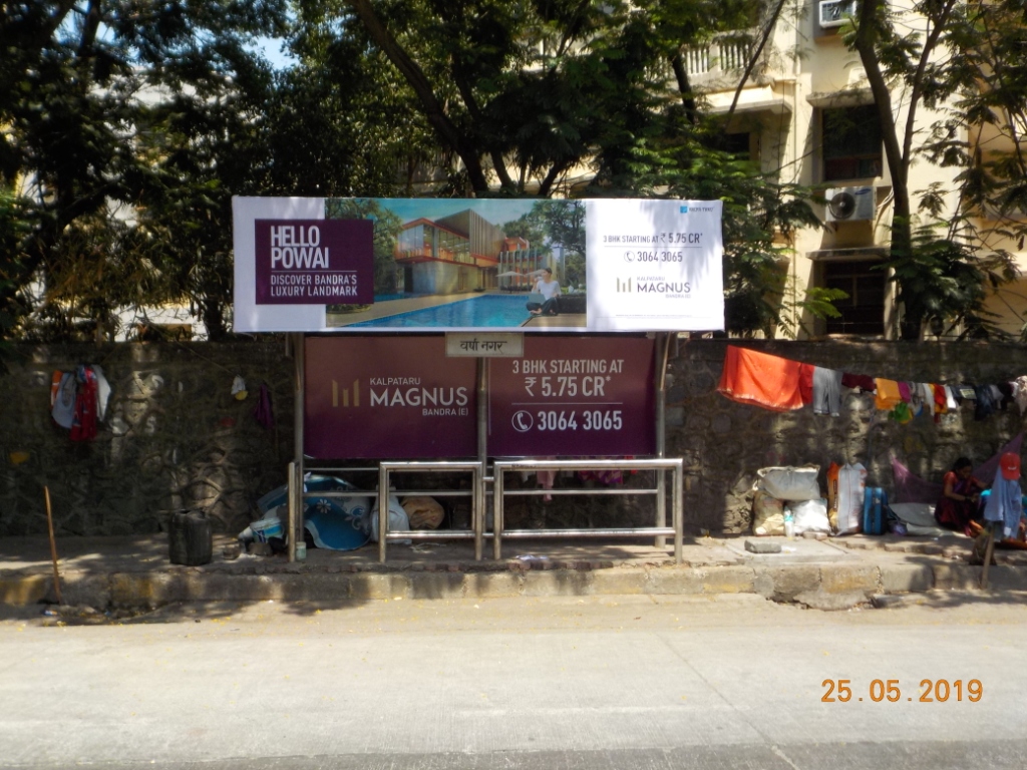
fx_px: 1127
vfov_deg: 37.7
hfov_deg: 49.0
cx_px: 514
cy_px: 385
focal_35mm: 38
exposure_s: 1/640
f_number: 3.7
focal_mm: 5.2
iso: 125
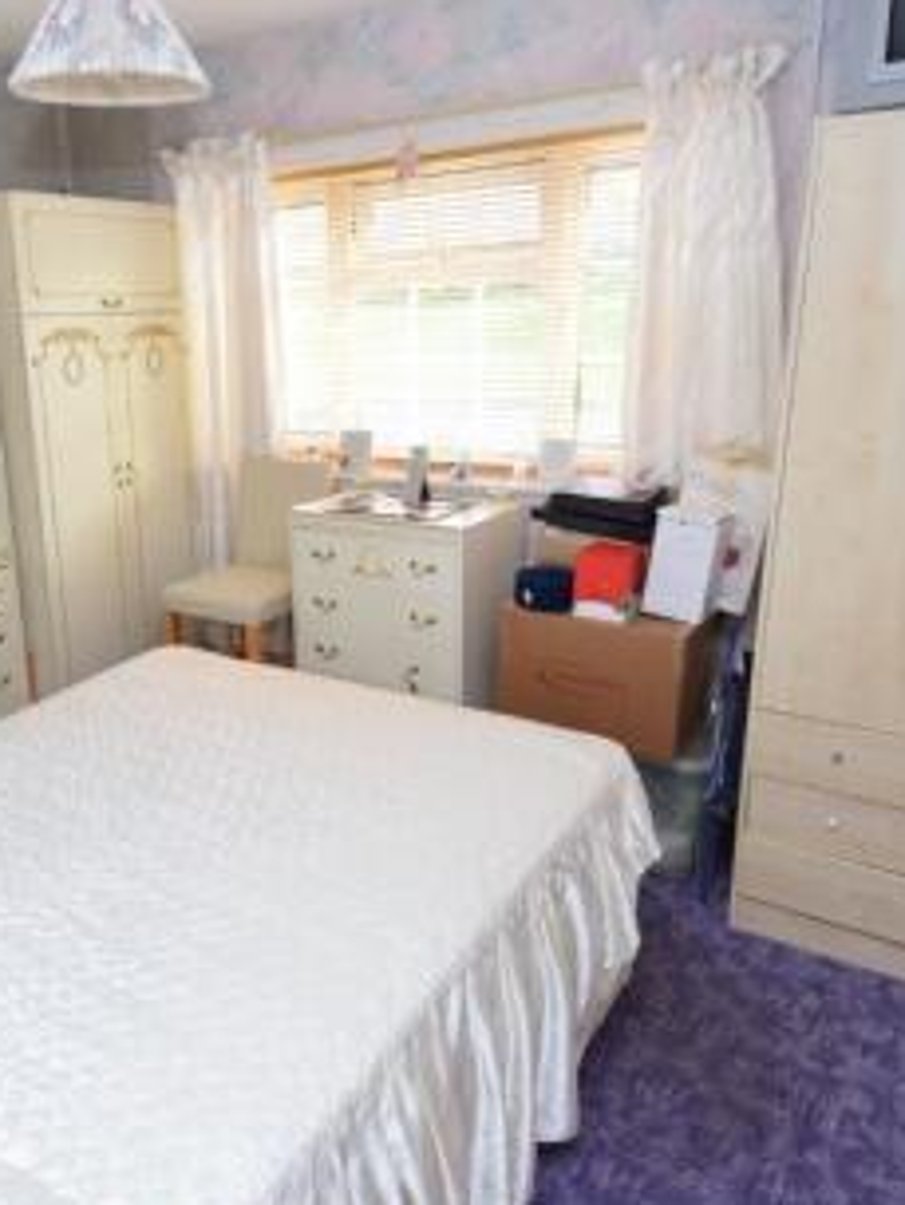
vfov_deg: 65.3
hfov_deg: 50.2
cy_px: 614
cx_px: 285
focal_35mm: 27
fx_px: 941
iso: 1250
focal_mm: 12
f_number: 4
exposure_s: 1/60
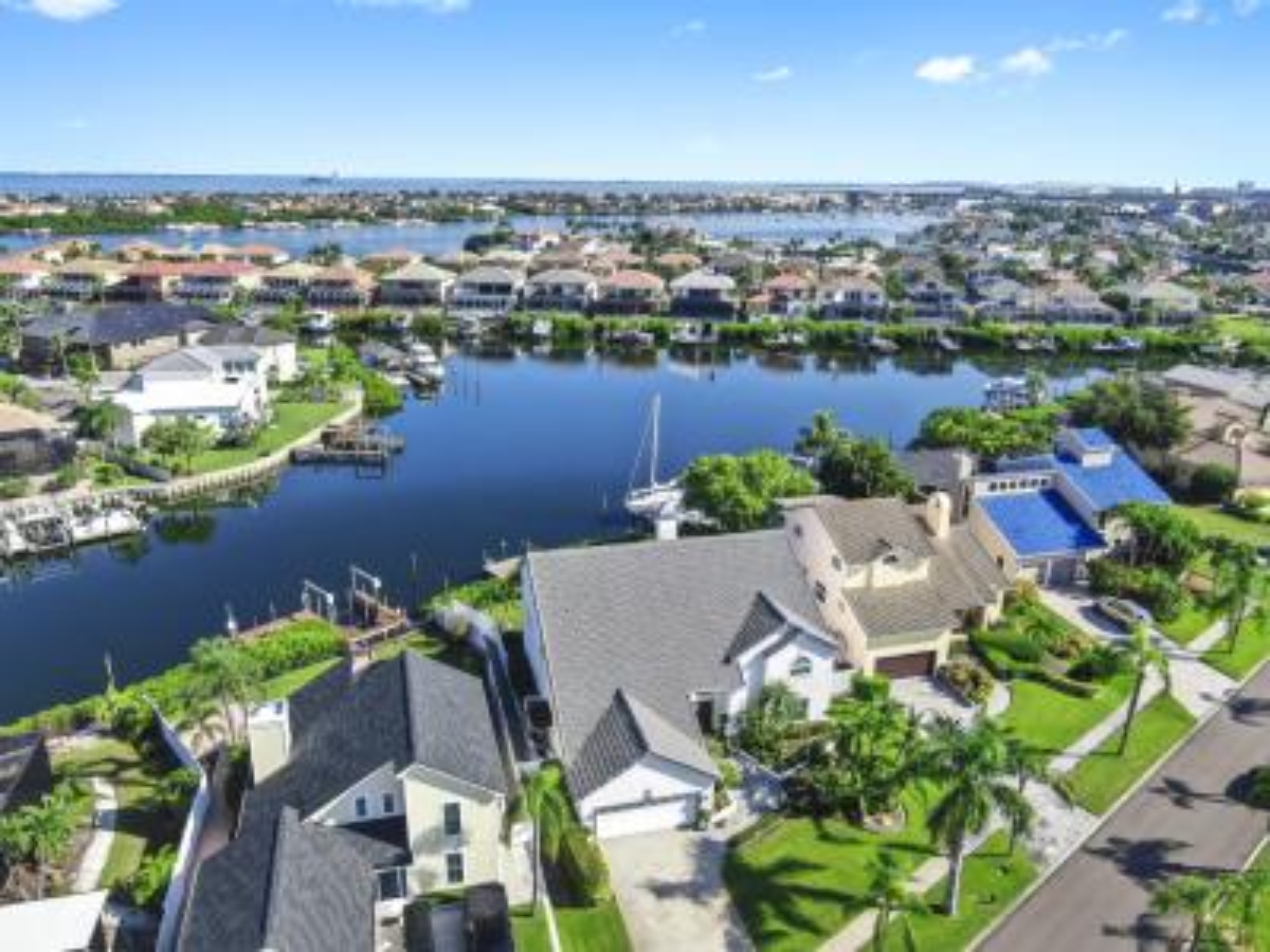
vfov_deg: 56.8
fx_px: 881
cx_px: 635
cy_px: 476
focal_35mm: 24
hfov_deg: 71.6
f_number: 2.8
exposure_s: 1/1000
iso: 110
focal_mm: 4.39
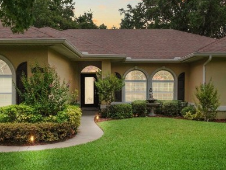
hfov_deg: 50.1
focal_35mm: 37
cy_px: 100
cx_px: 116
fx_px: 242
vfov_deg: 38.6
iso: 250
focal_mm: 7
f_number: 11
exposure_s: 1/200
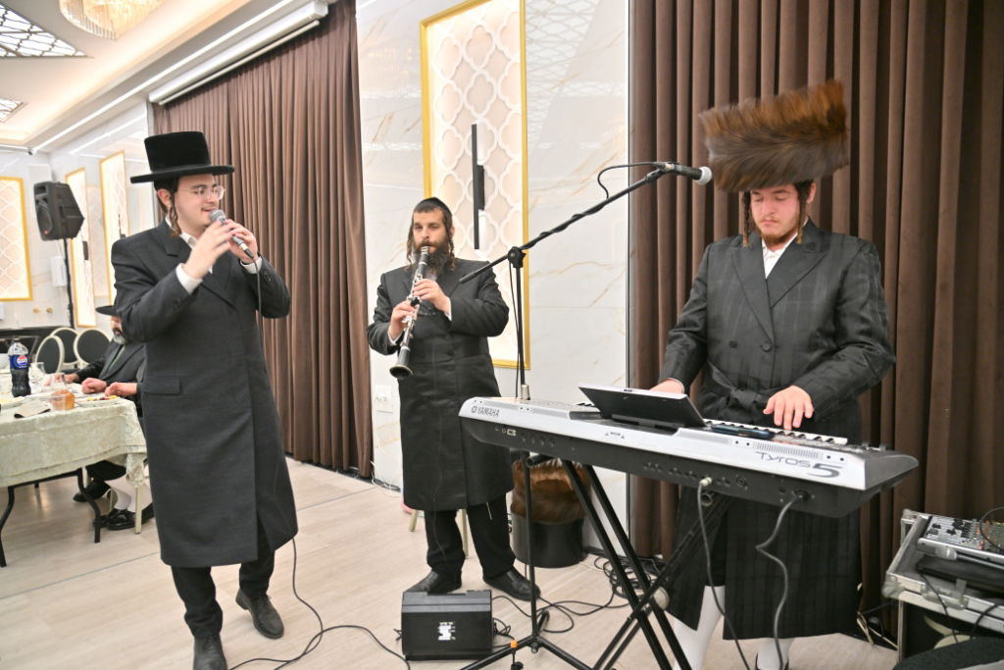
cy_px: 335
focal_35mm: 24
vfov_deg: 53.1
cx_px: 502
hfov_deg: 73.7
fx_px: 669
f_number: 4
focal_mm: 24
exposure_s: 1/200
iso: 400
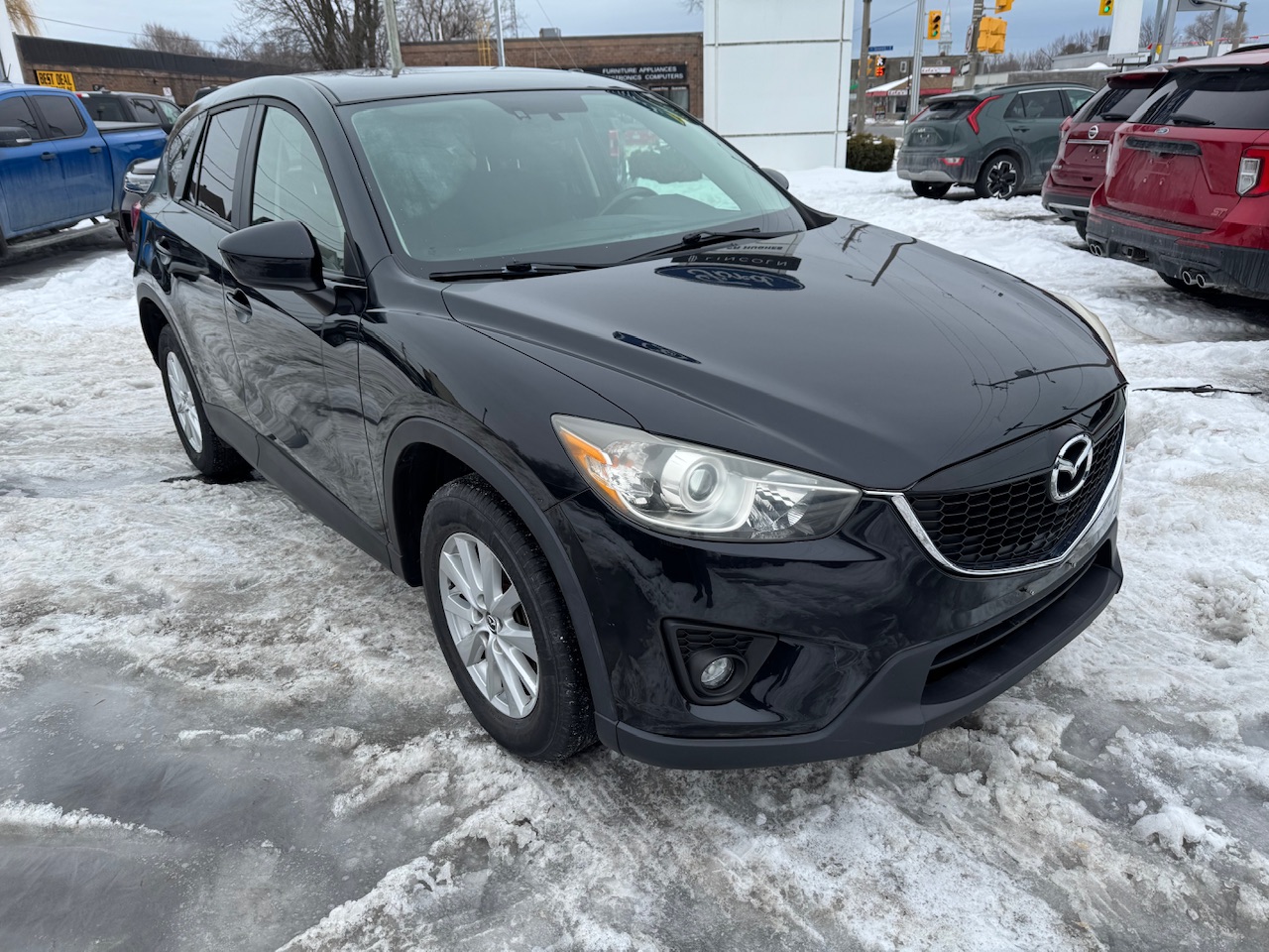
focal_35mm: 24
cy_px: 476
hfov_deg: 71.6
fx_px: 880
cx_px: 634
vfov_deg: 56.8
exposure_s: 1/1818
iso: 80
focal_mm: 6.76
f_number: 1.78
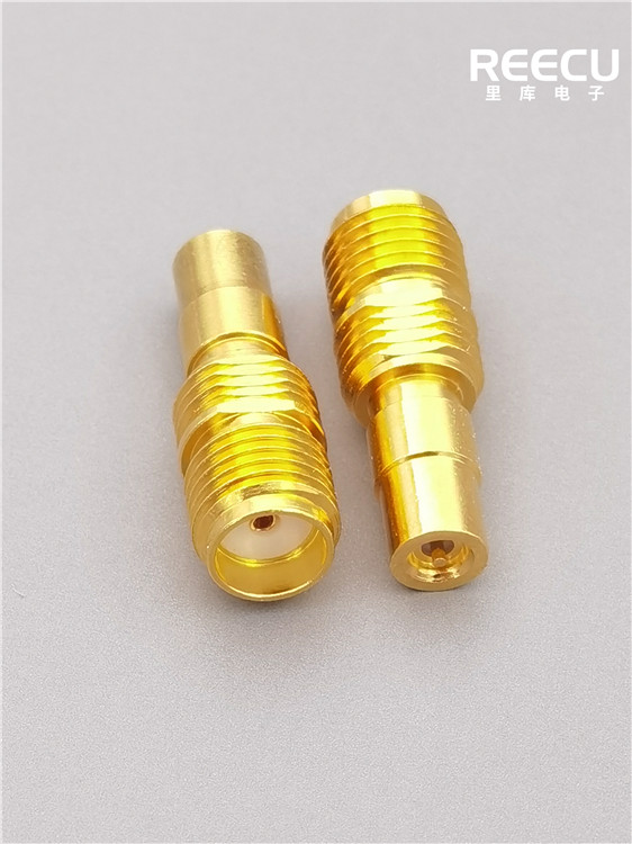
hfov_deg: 9.3
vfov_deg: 12.4
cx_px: 316
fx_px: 3897
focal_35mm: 160
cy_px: 422
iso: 50
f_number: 1.9
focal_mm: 6.71
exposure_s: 1/222
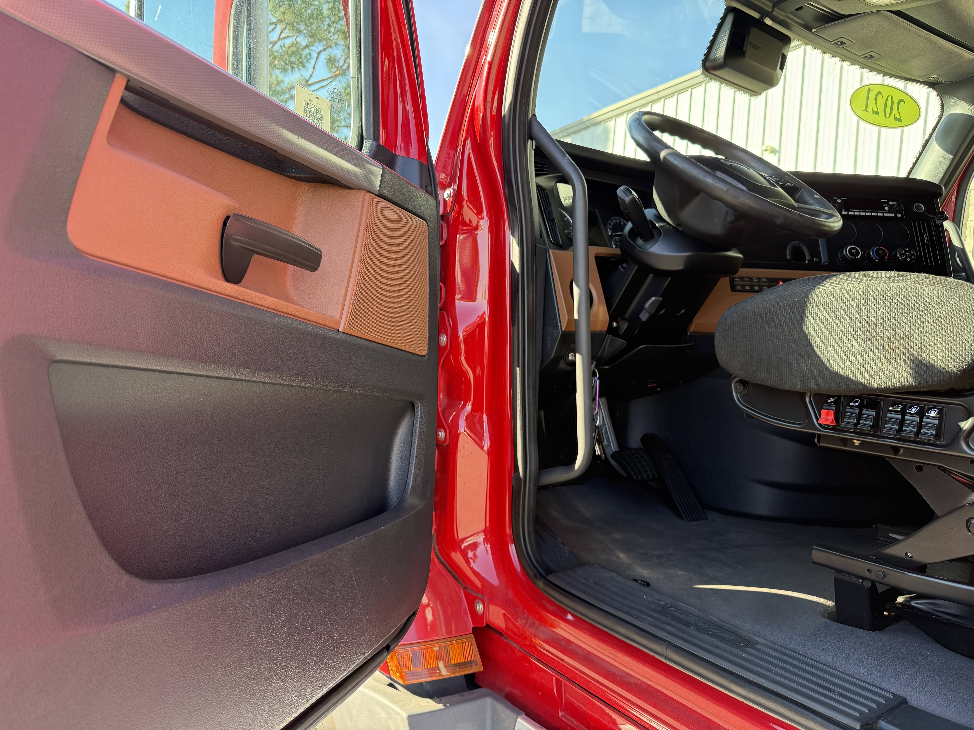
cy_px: 365
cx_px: 487
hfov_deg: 71.6
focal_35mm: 24
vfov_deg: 56.8
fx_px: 675
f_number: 1.78
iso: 160
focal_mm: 6.76
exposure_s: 1/243
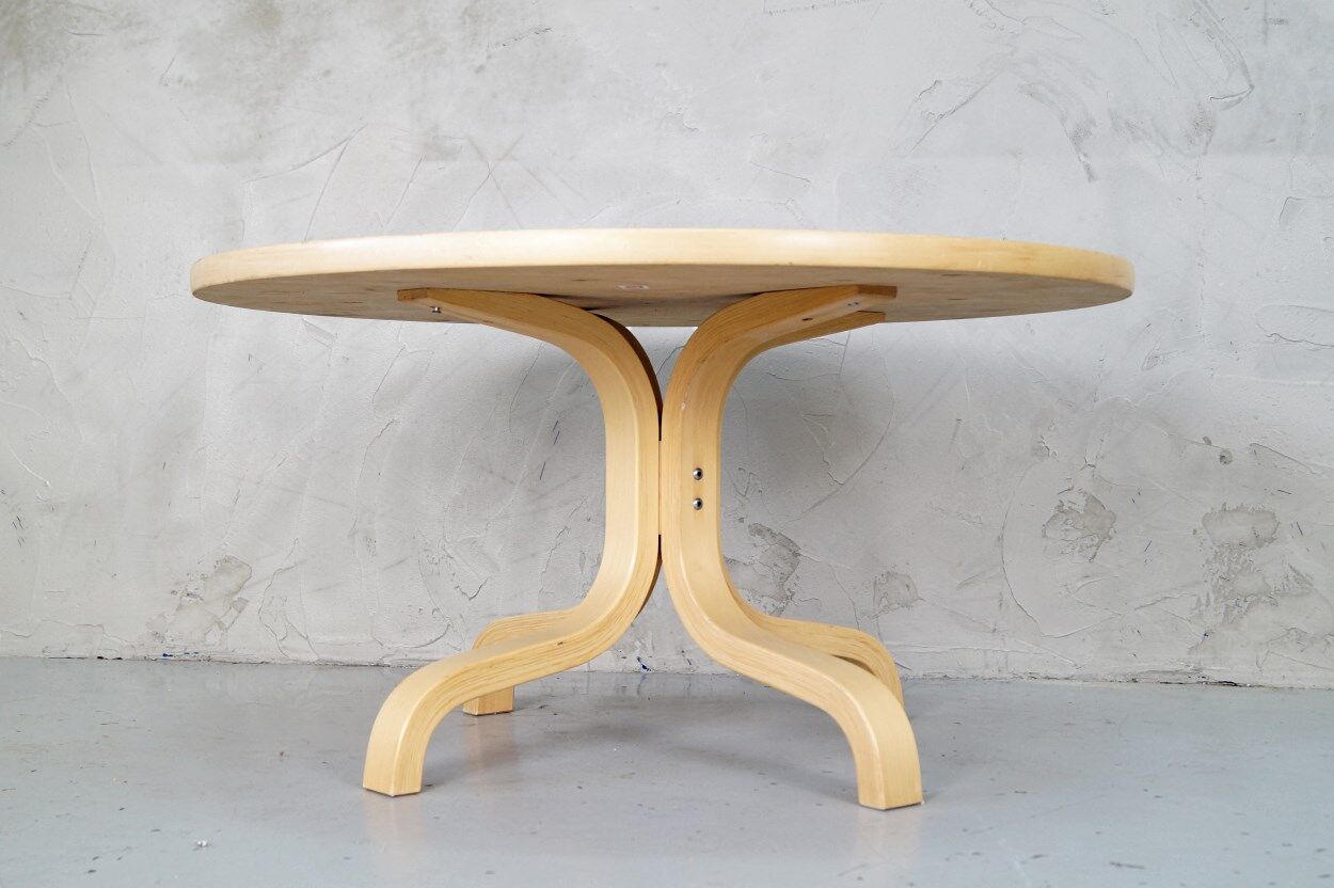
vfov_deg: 29.8
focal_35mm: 45
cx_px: 667
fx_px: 1667
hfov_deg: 43.6
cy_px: 444
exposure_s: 1/25
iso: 400
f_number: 5.6
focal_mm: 30
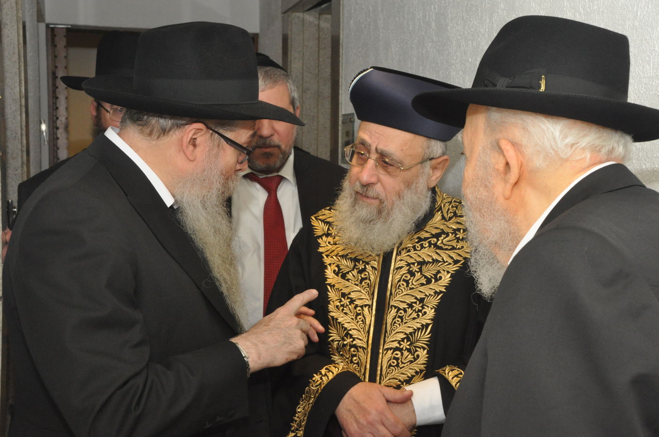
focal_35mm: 60
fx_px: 1097
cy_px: 218
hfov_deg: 33.4
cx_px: 330
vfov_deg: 22.6
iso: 1250
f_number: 11
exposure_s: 1/60
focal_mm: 40
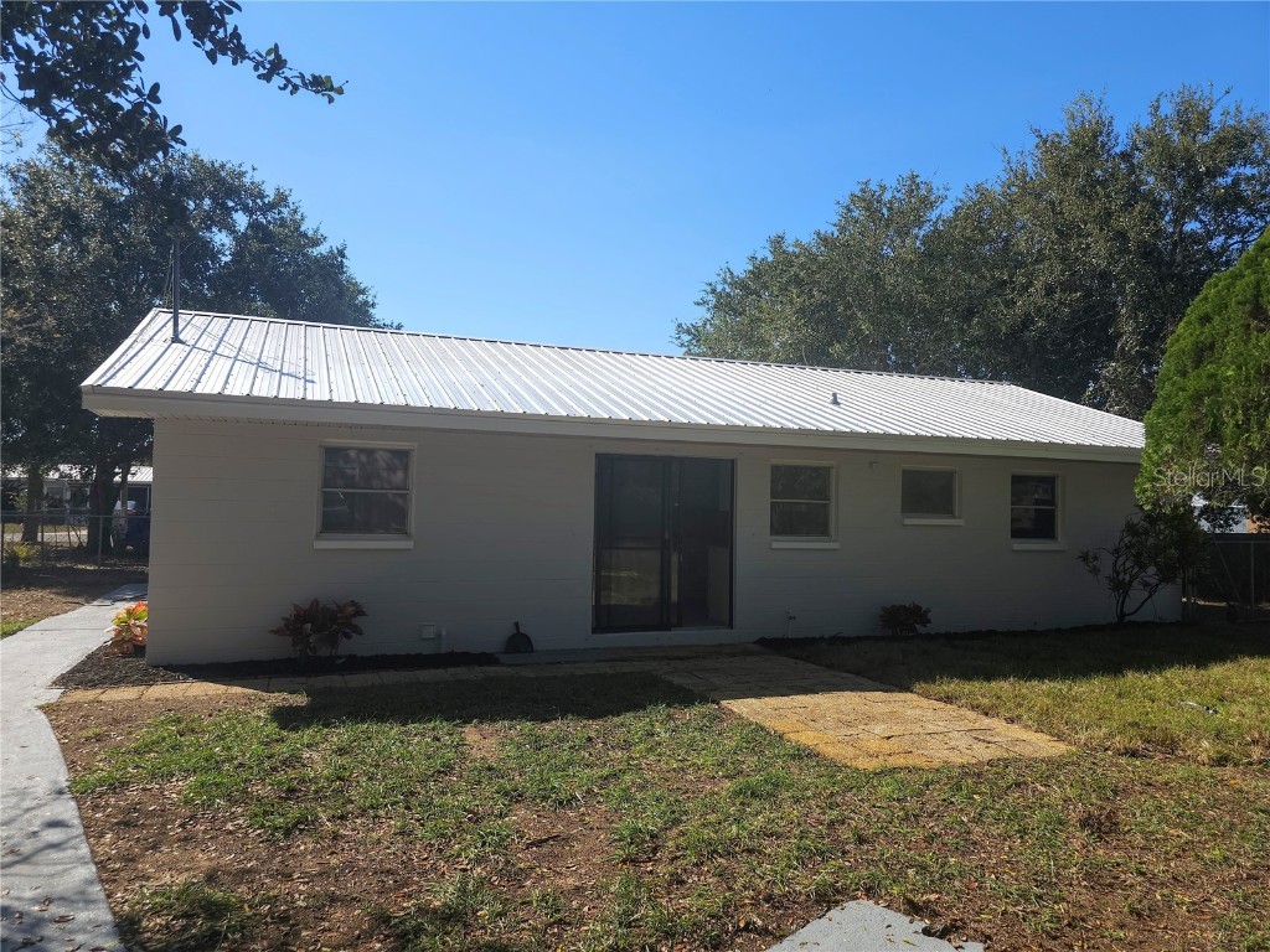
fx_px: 844
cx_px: 635
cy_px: 476
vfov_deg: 58.9
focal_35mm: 23
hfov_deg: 73.9
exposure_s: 1/478
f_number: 1.7
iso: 10
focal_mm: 6.3
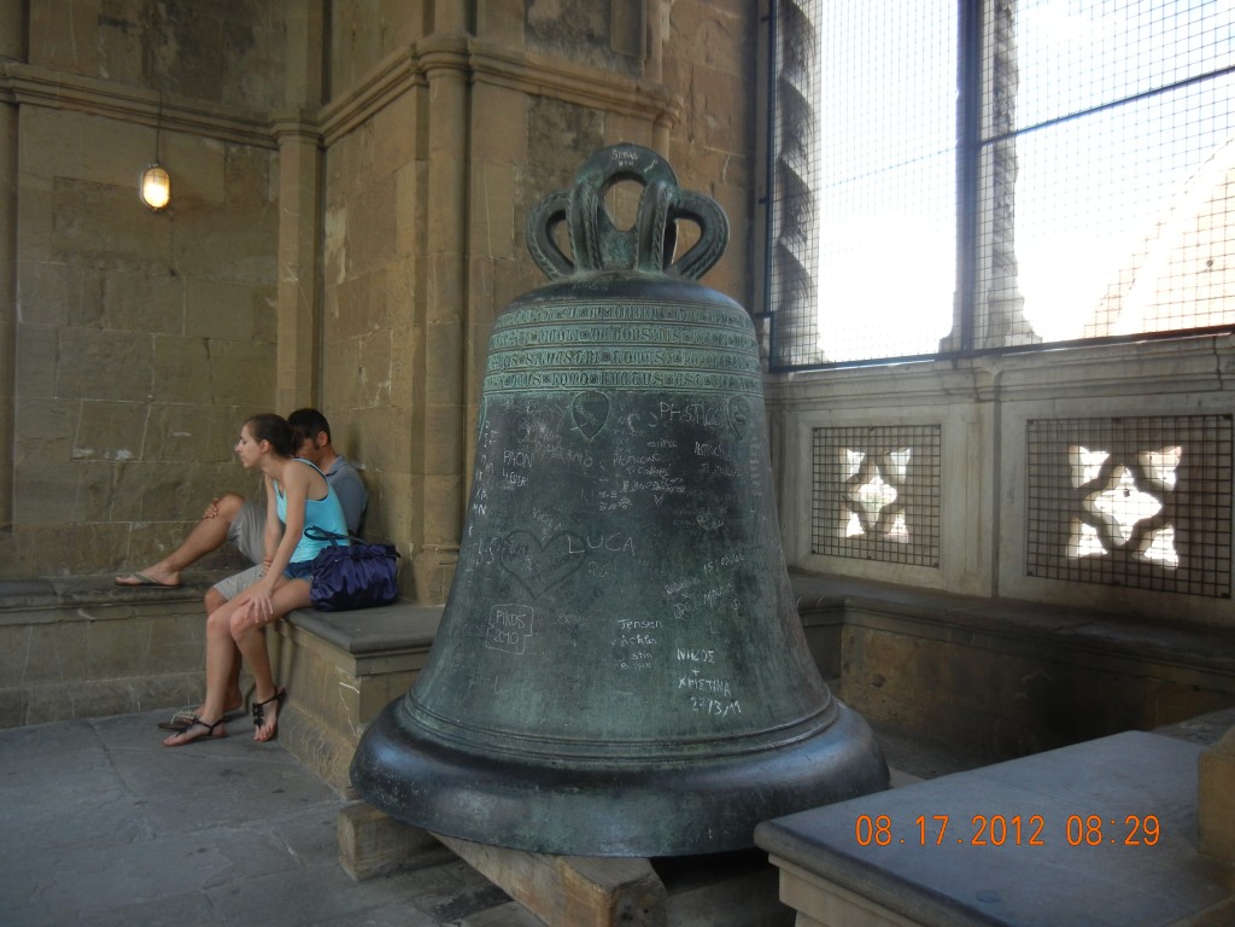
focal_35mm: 30
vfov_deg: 46.8
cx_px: 618
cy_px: 464
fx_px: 1070
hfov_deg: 60.0
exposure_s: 1/234
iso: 160
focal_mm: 5.4
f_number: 3.5
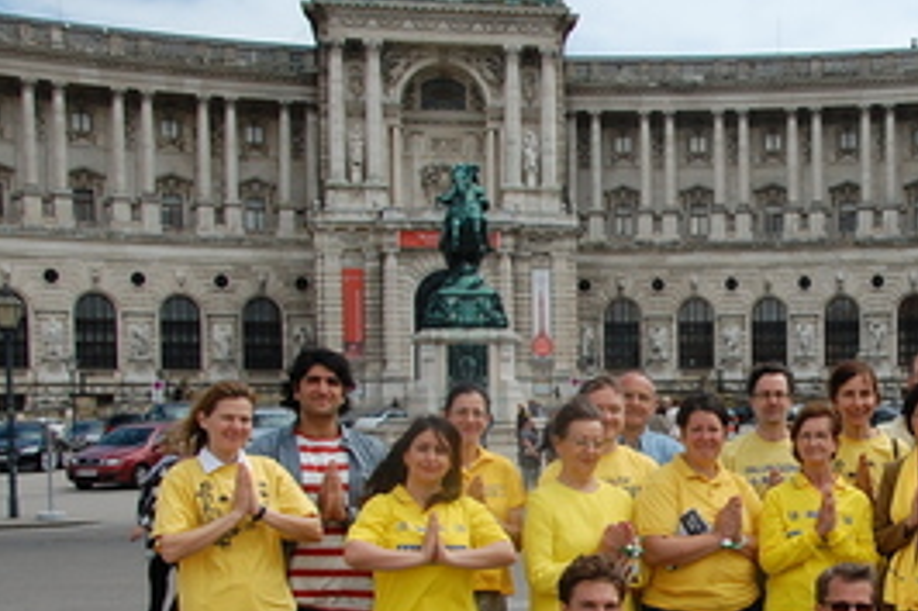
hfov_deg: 30.9
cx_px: 832
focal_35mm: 62
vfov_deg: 21.6
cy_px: 480
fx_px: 1580
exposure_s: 1/320
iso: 200
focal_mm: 22
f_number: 9
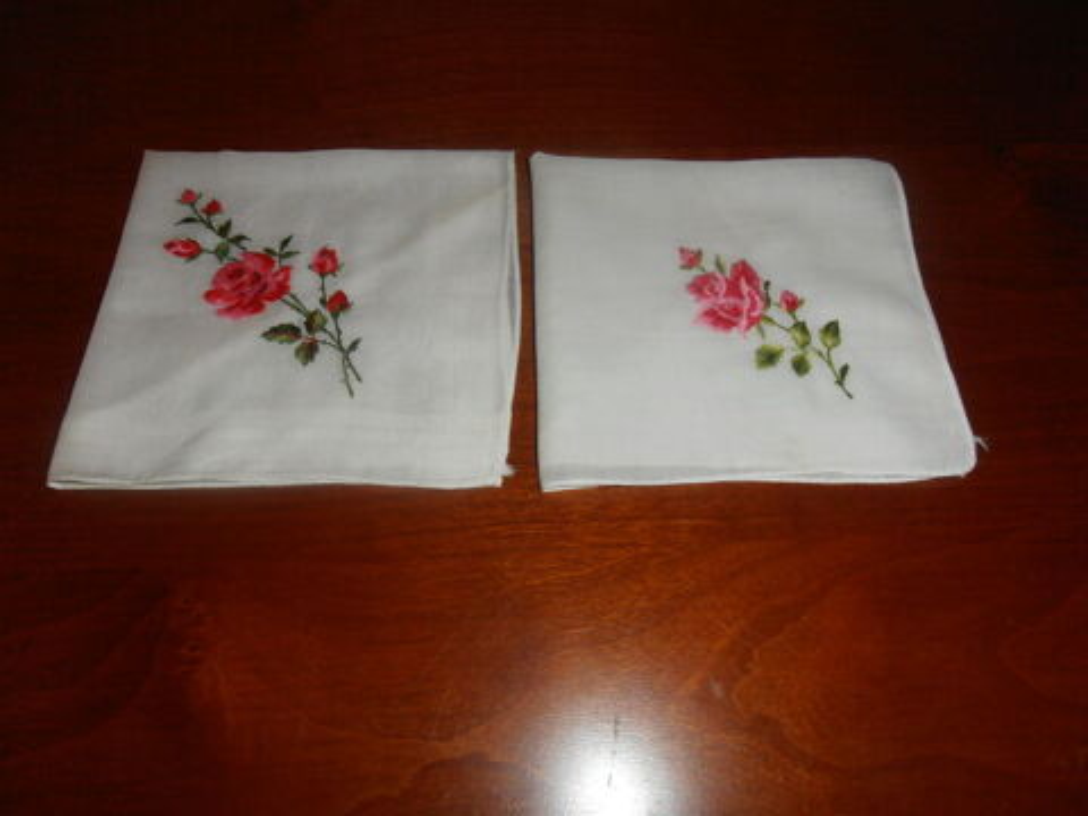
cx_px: 544
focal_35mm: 24
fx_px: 754
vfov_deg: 56.8
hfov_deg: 71.6
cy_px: 408
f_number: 3
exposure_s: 1/30
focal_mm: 4.2
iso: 125
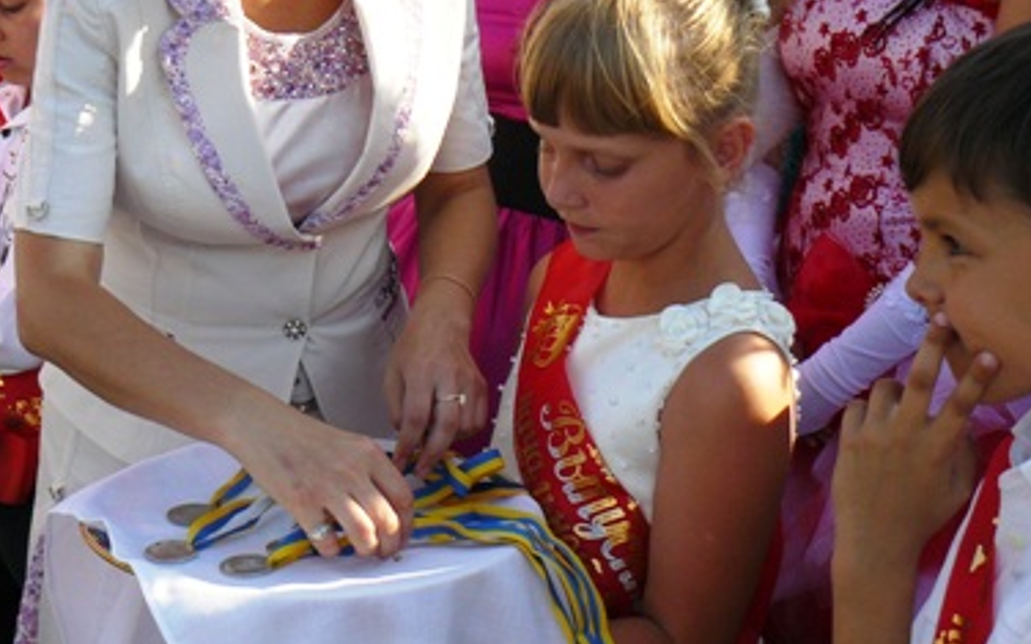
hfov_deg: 31.1
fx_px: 1826
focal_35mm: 65
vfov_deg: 19.9
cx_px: 293
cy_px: 167
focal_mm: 6
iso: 100
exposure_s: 1/200
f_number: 5
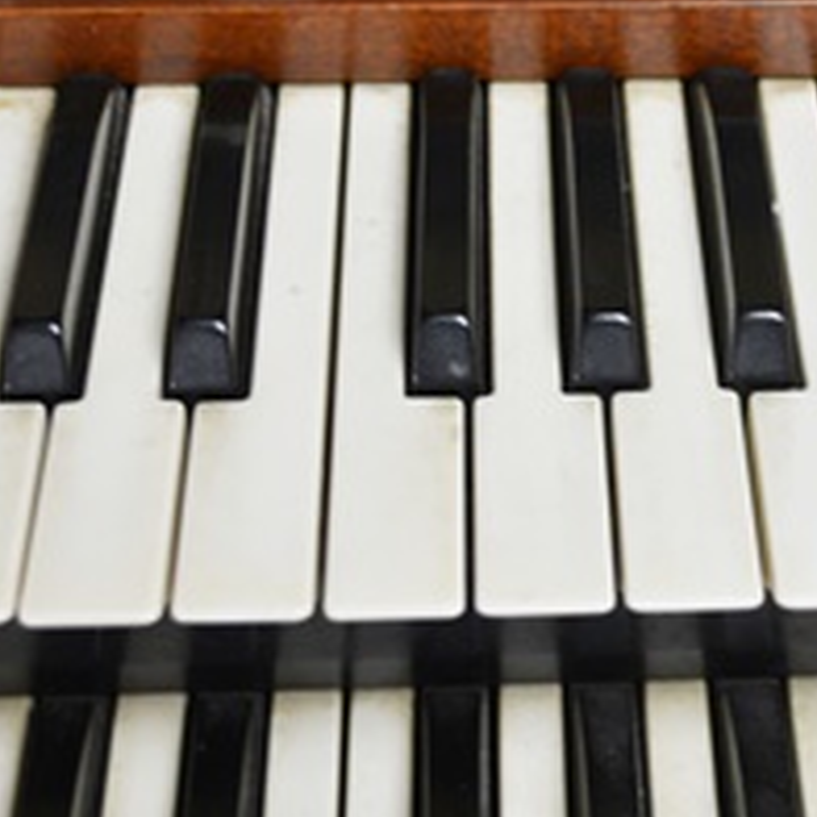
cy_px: 217
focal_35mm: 86
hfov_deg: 19.9
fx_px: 2296
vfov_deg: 20.0
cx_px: 679
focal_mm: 22
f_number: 4
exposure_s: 1/60
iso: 560
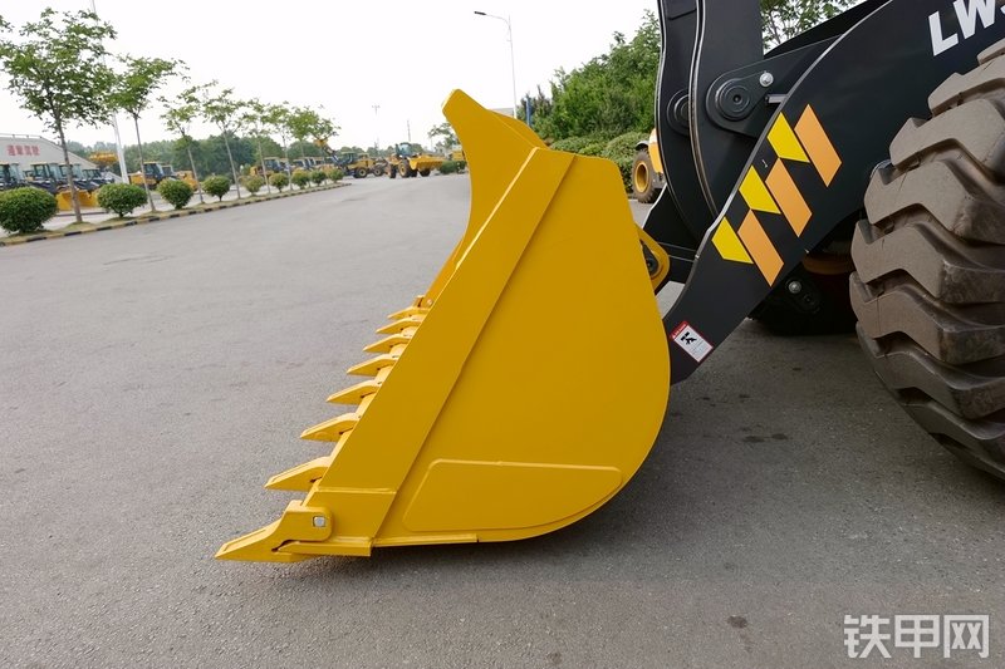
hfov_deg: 73.8
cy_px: 334
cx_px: 502
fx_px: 670
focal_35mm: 24
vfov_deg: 53.1
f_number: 3.5
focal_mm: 16
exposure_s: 1/480
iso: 100
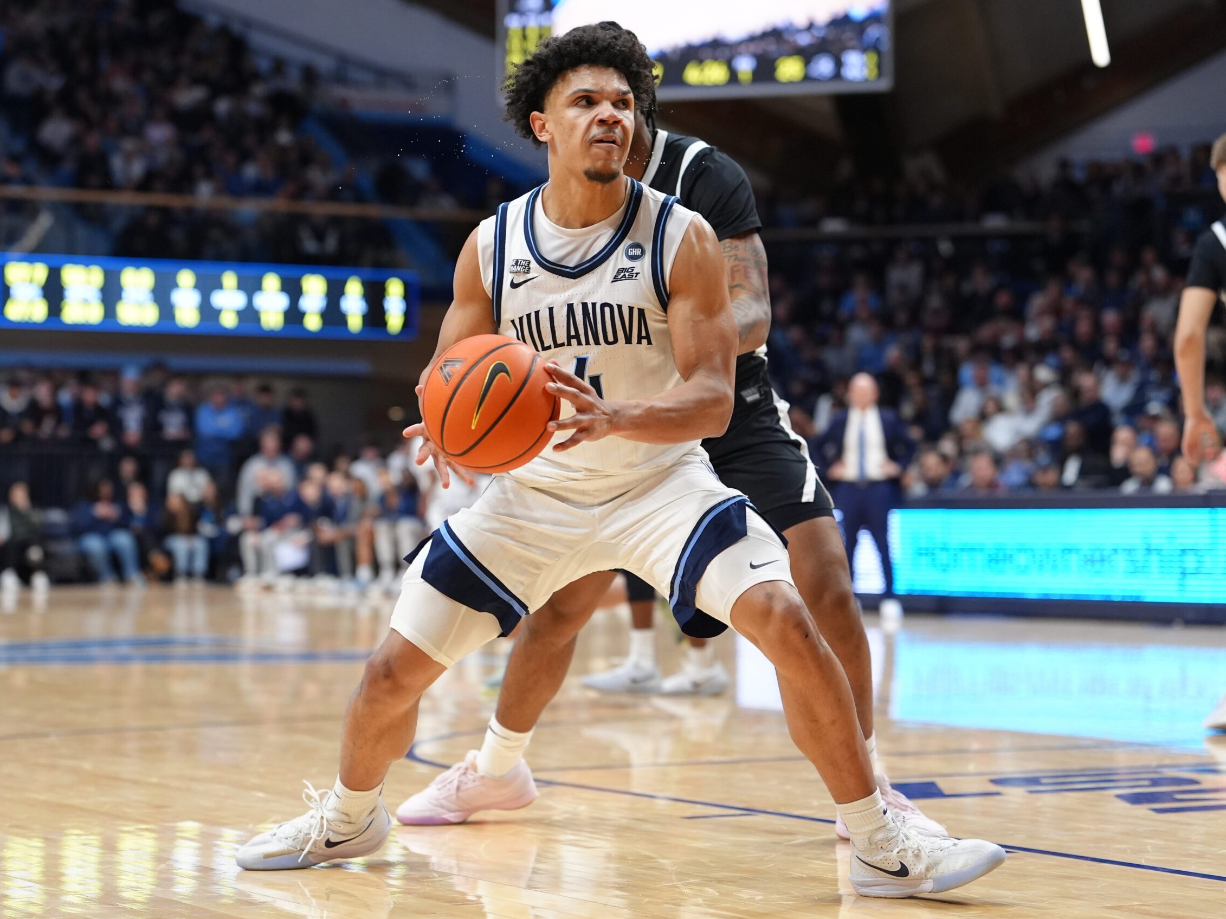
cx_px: 588
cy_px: 459
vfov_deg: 19.9
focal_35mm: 74
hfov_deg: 26.3
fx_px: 2621
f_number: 2.2
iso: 2500
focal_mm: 68
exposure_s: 1/2000
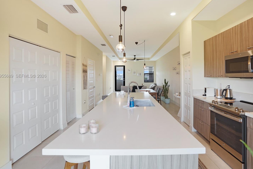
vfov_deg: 67.2
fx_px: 126
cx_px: 133
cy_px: 76
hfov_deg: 89.9
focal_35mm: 18
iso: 500
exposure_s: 1/125
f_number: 4.5
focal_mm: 16
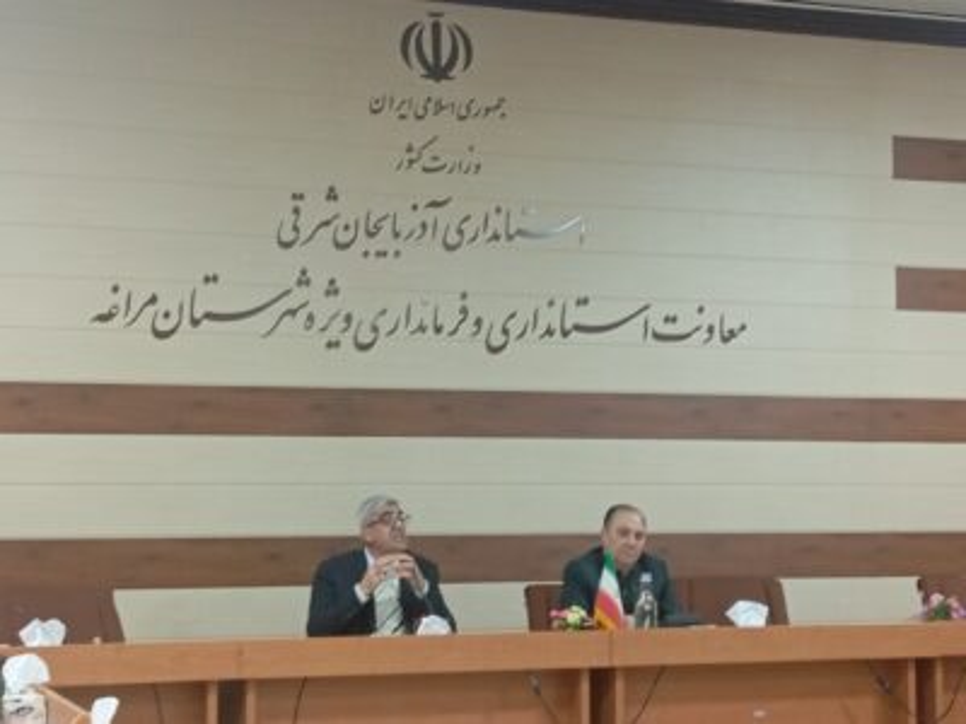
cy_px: 362
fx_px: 1898
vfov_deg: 21.6
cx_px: 483
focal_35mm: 68
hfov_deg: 28.6
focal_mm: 4.22
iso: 1062
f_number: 1.8
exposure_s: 1/33.3
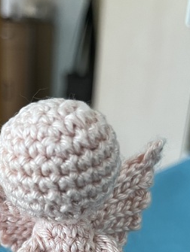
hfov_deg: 23.5
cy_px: 296
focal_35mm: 62
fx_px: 453
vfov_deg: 27.7
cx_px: 51
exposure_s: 1/83
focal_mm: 5.1
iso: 125
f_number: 1.6
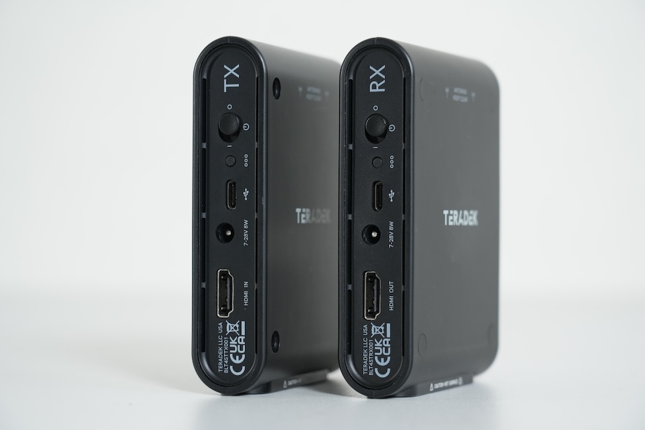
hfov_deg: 19.5
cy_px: 215
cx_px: 322
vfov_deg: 13.0
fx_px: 1881
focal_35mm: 105
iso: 1000
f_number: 6.3
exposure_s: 1/100
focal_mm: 105
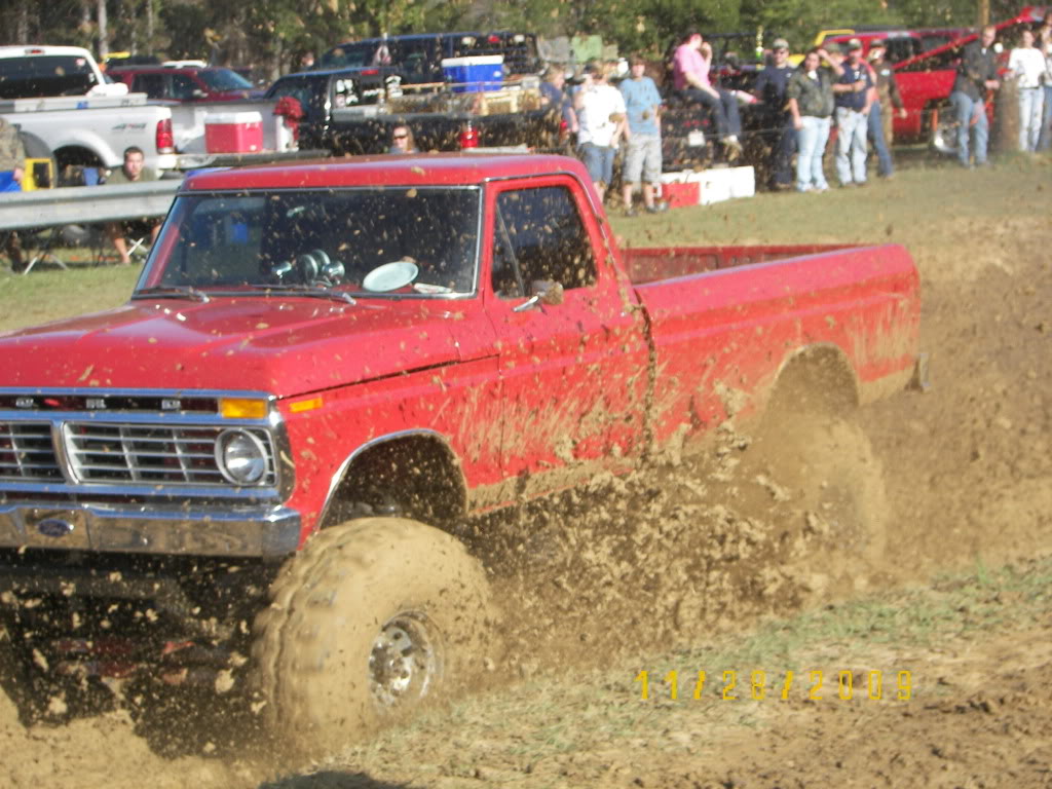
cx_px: 526
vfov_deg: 13.8
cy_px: 394
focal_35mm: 107
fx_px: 3252
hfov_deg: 18.4
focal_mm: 17.8
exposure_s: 1/400
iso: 50
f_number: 3.2
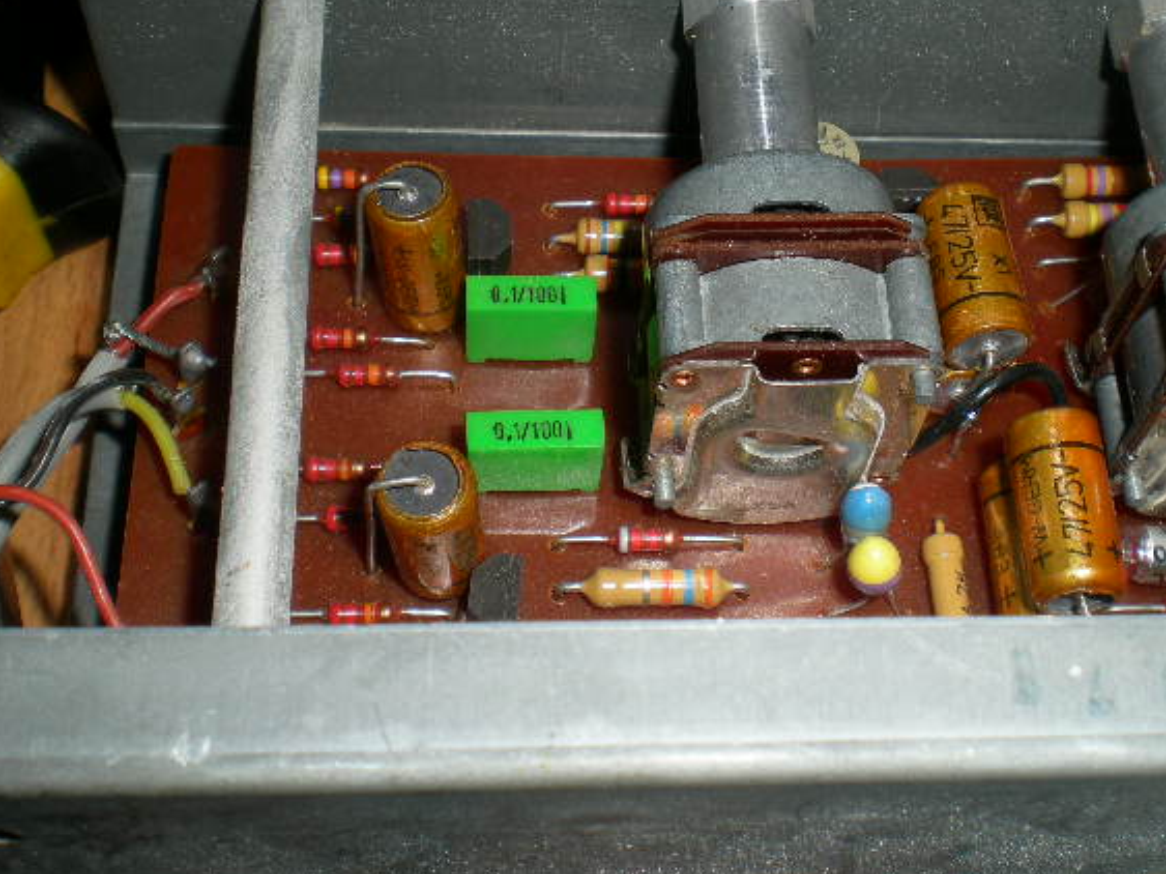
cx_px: 650
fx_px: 1684
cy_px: 404
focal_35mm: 50
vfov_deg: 29.1
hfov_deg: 38.1
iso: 50
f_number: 4.9
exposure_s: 1/60
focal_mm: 7.4
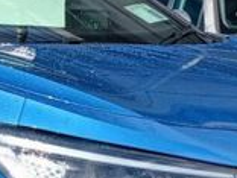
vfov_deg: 14.5
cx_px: -91
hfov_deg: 18.0
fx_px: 685
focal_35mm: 100
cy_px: 190
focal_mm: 3.98
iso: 20
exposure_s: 1/699
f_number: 1.8
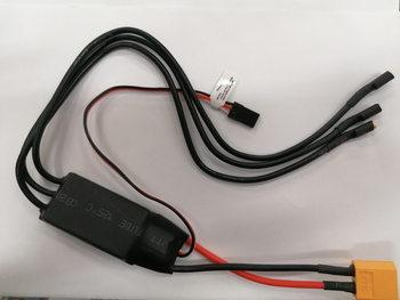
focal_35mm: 27
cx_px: 200
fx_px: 312
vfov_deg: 51.4
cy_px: 150
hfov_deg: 65.3
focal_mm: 4.75
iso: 200
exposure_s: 1/33.3
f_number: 1.8
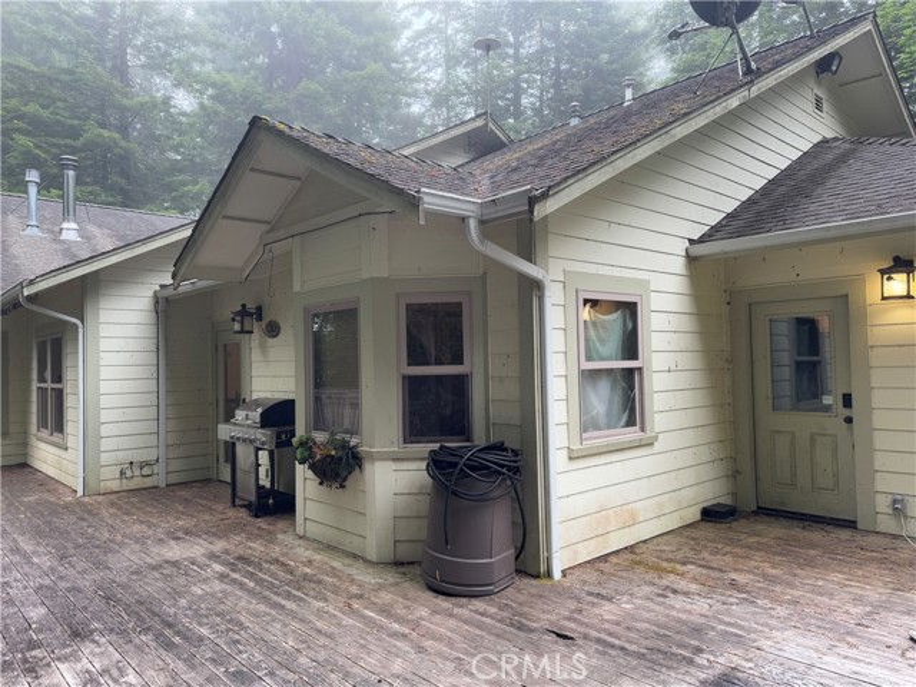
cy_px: 344
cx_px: 458
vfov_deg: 56.8
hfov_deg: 71.6
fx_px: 635
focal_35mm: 24
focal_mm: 6.76
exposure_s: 1/121
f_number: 1.78
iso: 100
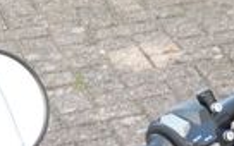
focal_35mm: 229
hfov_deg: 8.6
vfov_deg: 5.6
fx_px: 1460
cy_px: 292
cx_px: 489
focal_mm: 8.2
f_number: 3.8
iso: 320
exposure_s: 1/80
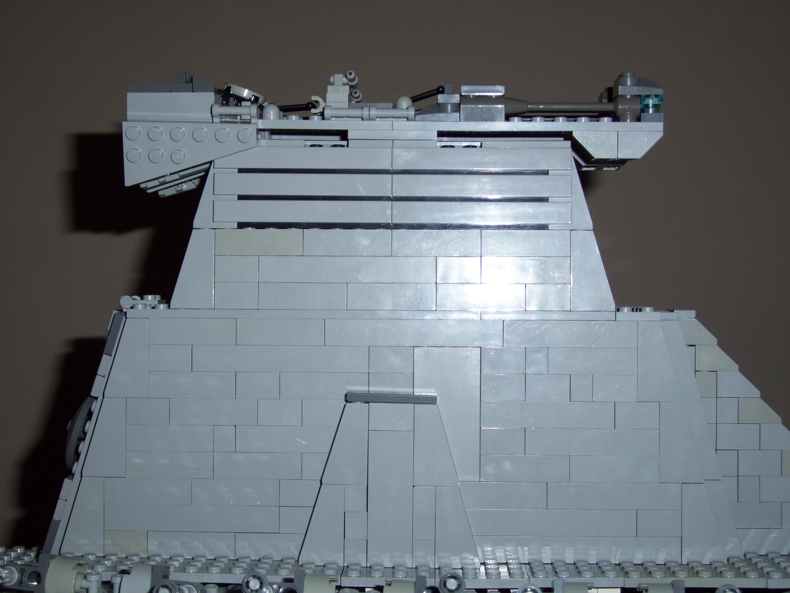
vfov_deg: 27.5
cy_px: 296
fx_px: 1210
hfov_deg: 36.2
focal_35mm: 53
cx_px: 395
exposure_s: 1/40
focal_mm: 8.8
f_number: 4
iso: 80
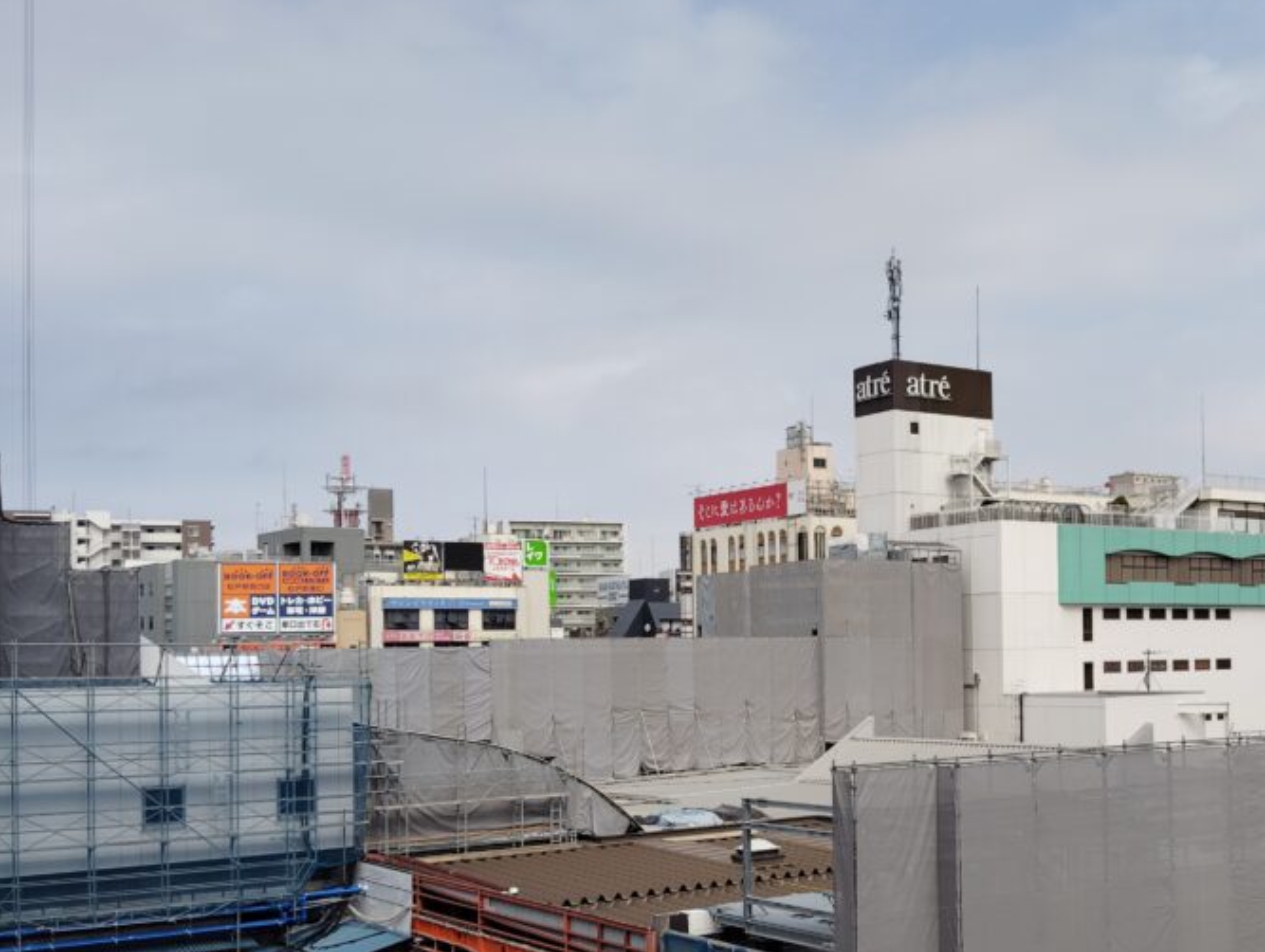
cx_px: 965
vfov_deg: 33.3
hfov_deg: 42.3
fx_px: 1573
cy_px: 651
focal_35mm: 43
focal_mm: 4.22
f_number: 1.8
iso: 50
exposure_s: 1/669
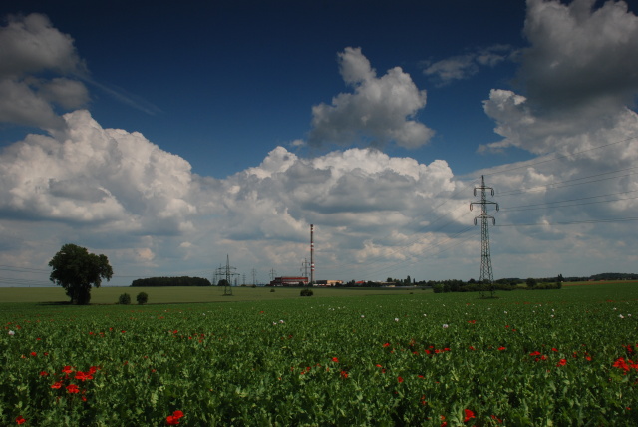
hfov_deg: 57.2
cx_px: 319
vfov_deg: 40.0
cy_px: 214
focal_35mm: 33
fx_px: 585
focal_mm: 22
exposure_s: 1/400
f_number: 11
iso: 200
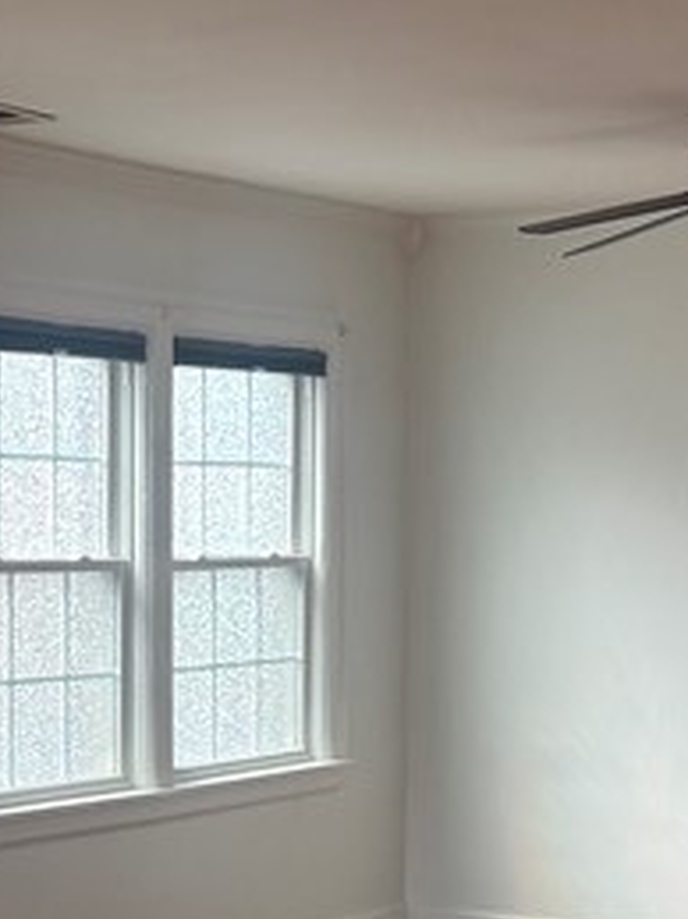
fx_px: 2520
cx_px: 60
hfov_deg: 15.4
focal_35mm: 95
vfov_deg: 20.5
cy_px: 703
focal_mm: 6.76
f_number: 1.78
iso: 80
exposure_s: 1/374
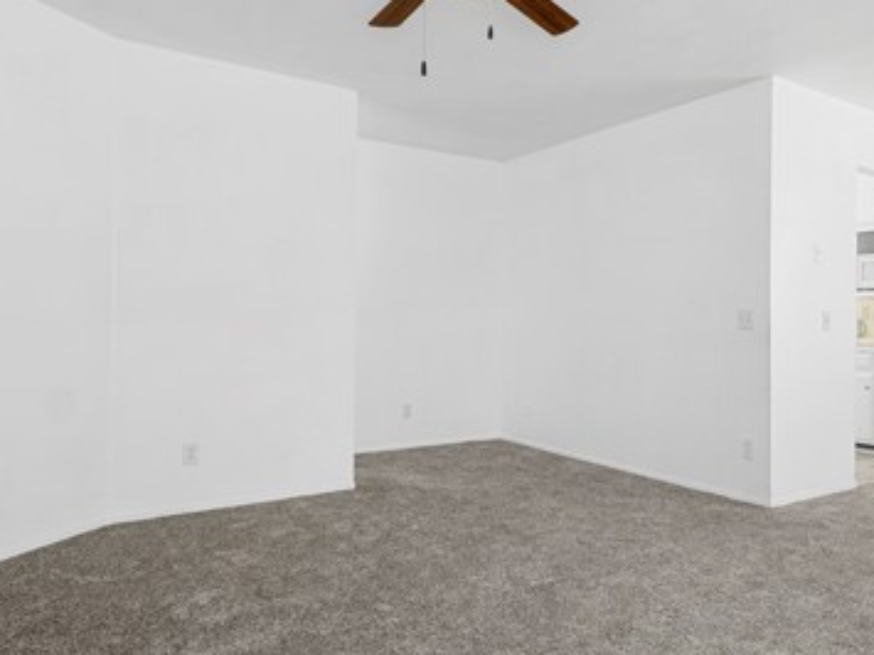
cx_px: 615
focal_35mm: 26
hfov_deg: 64.7
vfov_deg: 52.6
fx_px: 656
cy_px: 400
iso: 250
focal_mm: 10
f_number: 8
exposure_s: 1/4
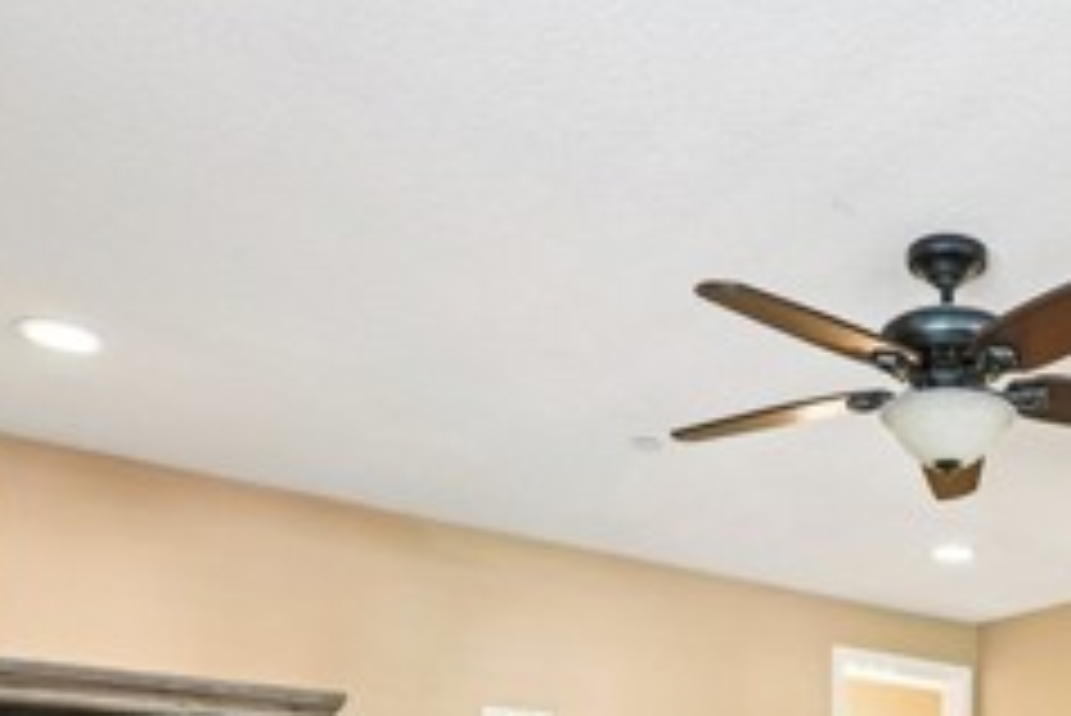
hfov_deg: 42.7
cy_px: 910
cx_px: 904
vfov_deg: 26.8
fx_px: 1280
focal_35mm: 43
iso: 400
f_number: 8
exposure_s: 1/8
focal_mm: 16
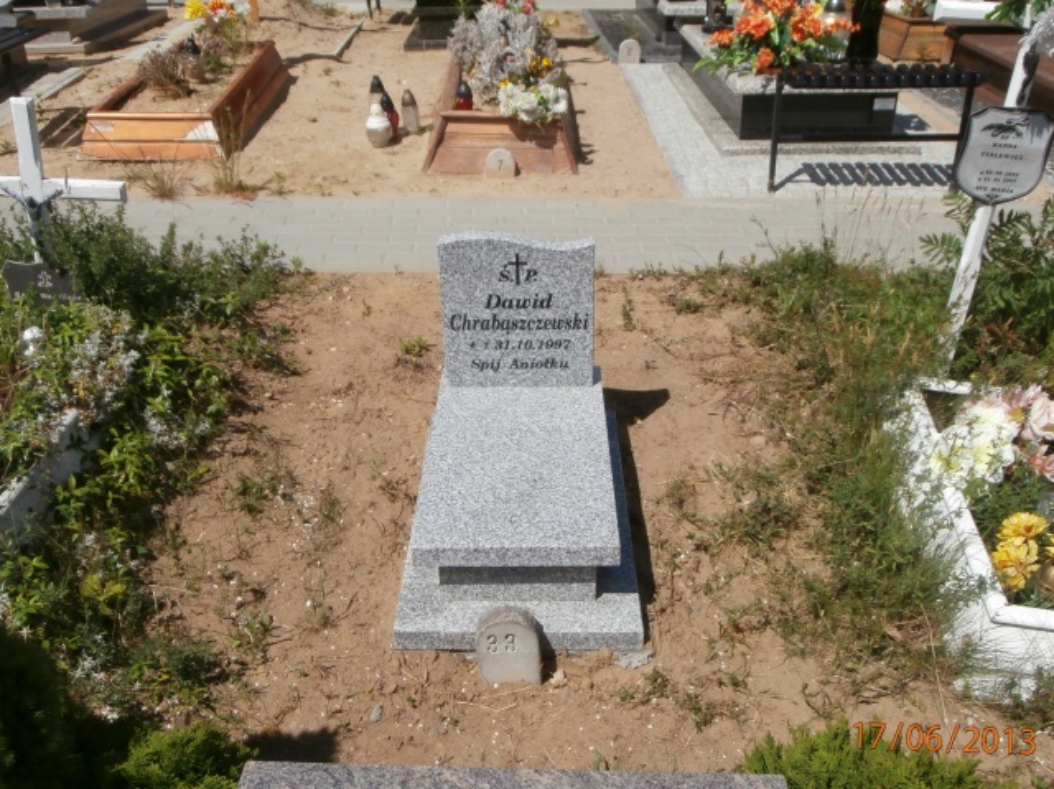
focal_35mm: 30
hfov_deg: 60.0
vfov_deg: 46.7
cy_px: 394
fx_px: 913
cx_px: 527
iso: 100
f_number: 3.5
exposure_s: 1/2000
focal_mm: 5.36
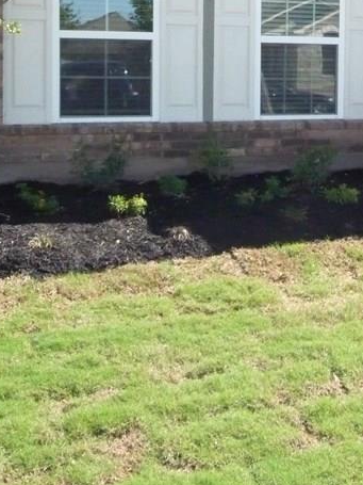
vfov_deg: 30.0
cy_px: 98
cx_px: 396
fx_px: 881
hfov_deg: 22.1
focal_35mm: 63
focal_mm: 4.7
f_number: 8
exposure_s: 1/640
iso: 800
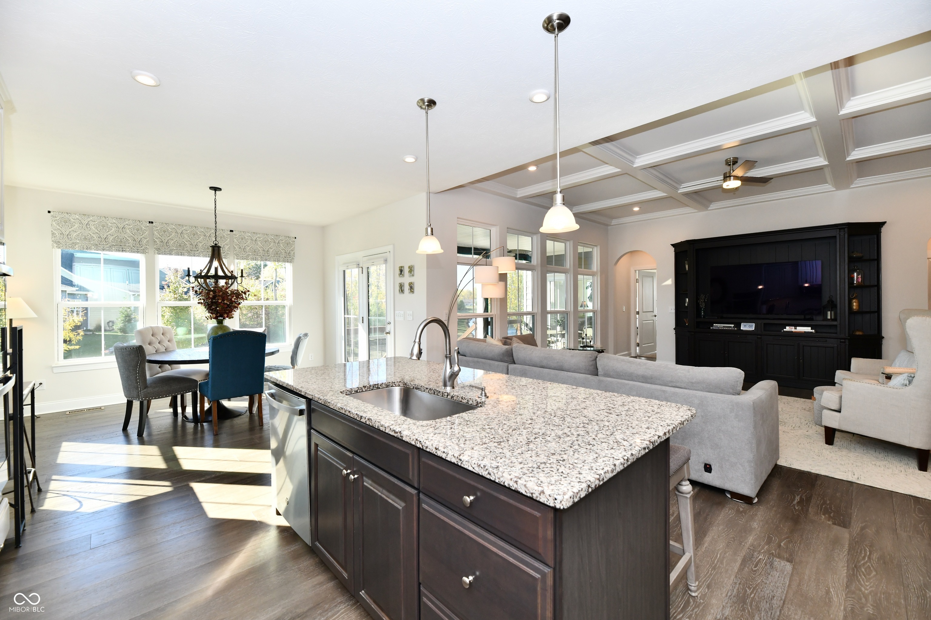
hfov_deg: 104.3
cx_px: 466
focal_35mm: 14
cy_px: 310
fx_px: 362
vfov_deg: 81.2
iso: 640
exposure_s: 1/160
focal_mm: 14
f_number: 6.3
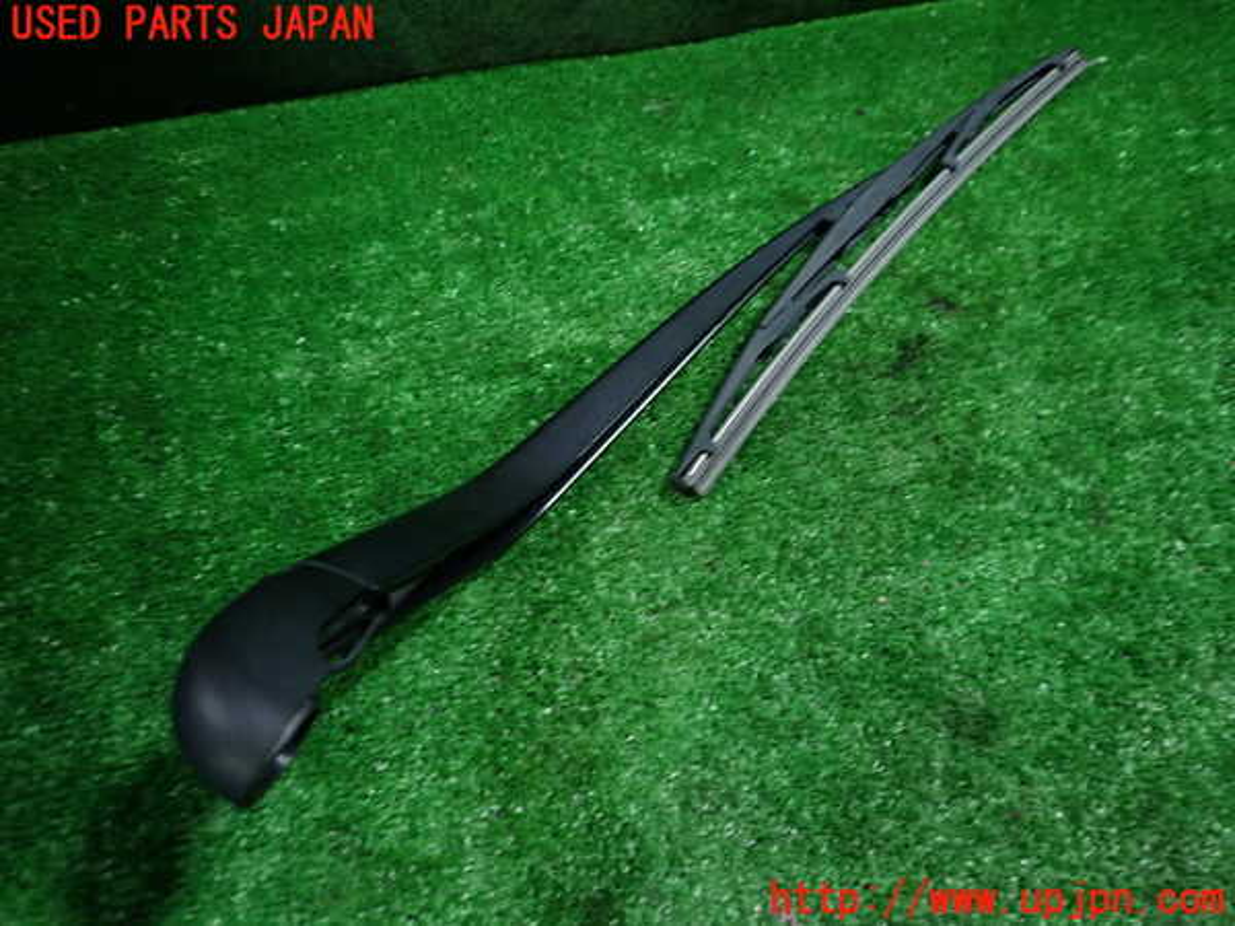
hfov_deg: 69.4
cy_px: 463
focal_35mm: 25
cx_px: 618
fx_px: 892
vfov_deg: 54.9
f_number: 2
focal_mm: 4.5
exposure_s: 1/30
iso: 200
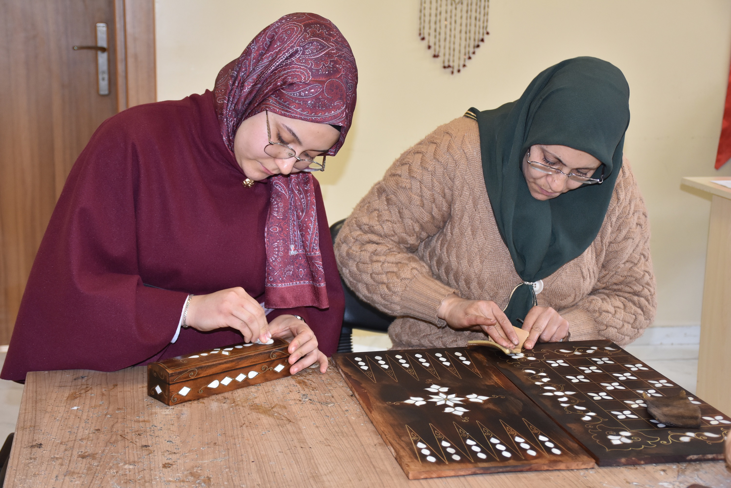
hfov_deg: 37.9
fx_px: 1066
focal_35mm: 52
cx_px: 366
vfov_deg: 25.8
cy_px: 244
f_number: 4.2
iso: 900
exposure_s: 1/60
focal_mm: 35
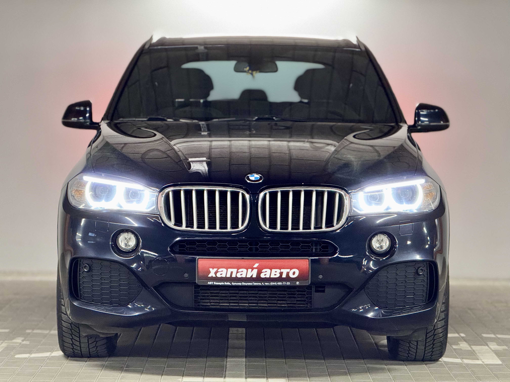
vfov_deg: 12.3
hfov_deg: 16.4
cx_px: 255
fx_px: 1768
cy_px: 191
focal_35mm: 120
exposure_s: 1/50
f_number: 2.8
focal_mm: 15.66
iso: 400
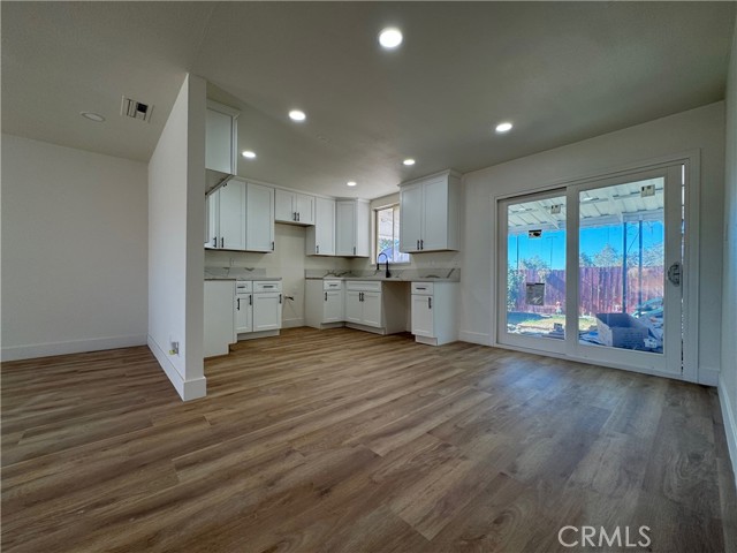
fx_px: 298
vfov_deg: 85.7
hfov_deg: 102.1
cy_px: 276
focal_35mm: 14
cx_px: 368
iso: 50
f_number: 2.2
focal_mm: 2.22
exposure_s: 1/120
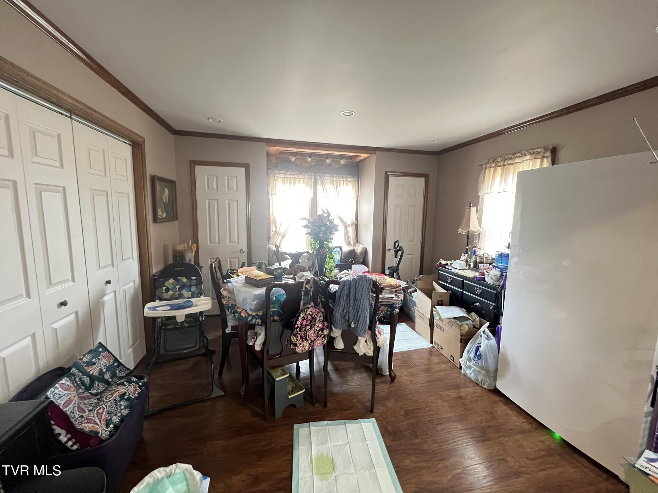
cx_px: 329
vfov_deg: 89.9
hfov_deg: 106.2
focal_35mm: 13
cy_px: 246
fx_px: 247
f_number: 1.8
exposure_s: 1/40
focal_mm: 1.57
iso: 800
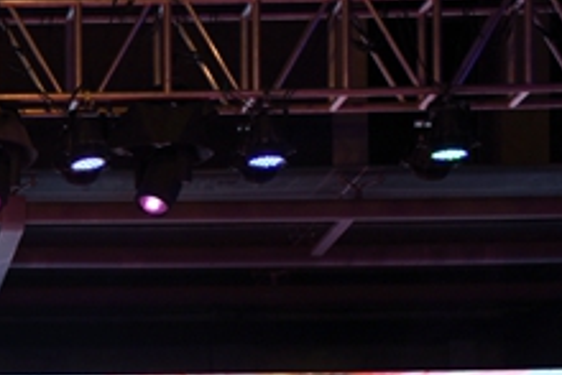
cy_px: 621
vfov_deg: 6.2
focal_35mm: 218
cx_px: -353
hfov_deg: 9.1
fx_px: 3405
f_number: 4.5
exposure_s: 1/40
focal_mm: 40
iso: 100
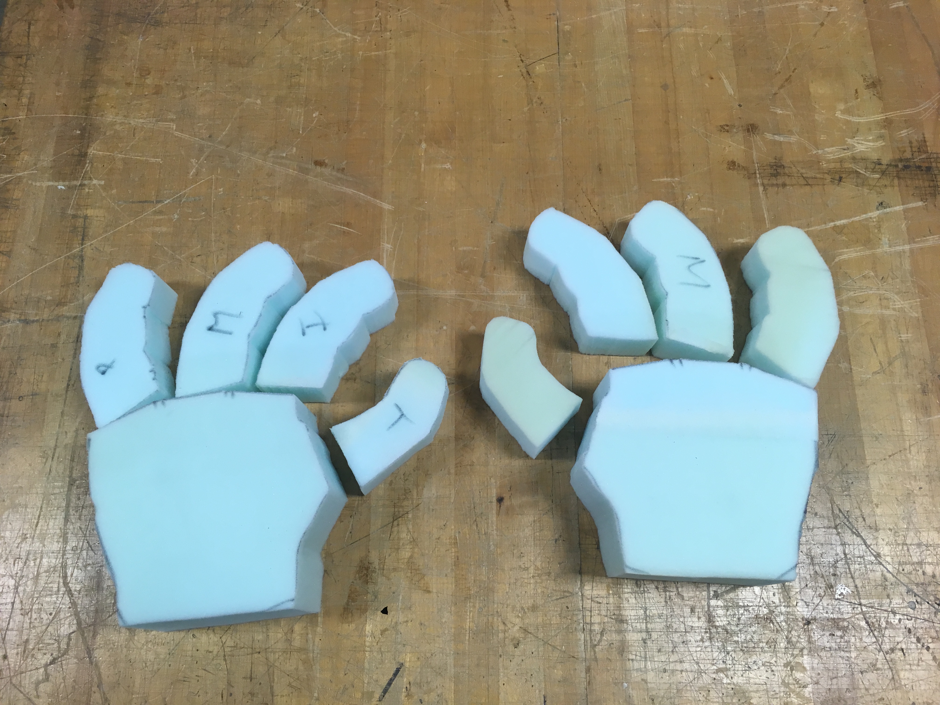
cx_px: 470
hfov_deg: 61.7
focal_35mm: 29
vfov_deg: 48.2
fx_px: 787
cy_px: 352
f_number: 2.2
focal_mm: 4.15
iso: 32
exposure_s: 1/30
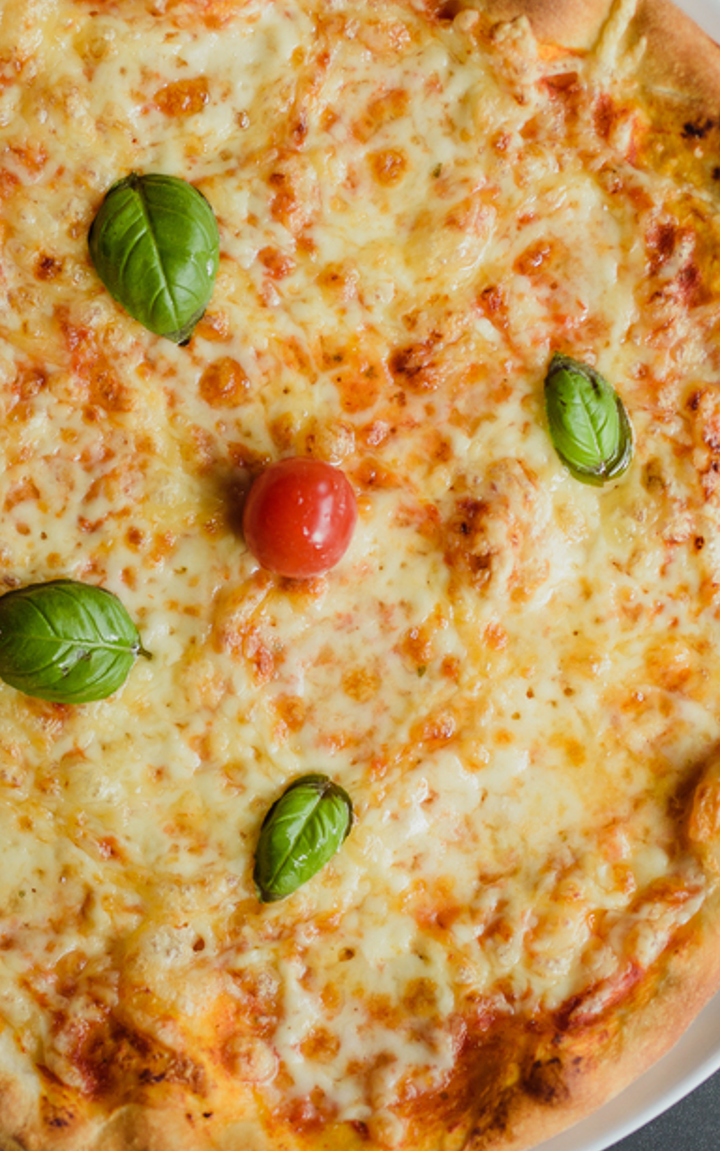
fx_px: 3107
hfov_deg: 13.2
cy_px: 525
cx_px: 296
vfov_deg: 21.0
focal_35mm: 99
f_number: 1.8
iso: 200
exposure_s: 1/400
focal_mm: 50
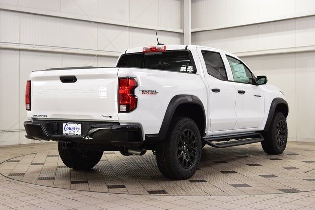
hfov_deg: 36.9
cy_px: 105
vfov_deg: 25.1
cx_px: 158
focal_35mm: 54
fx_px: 473
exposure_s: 1/30
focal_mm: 36
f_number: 7.1
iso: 560
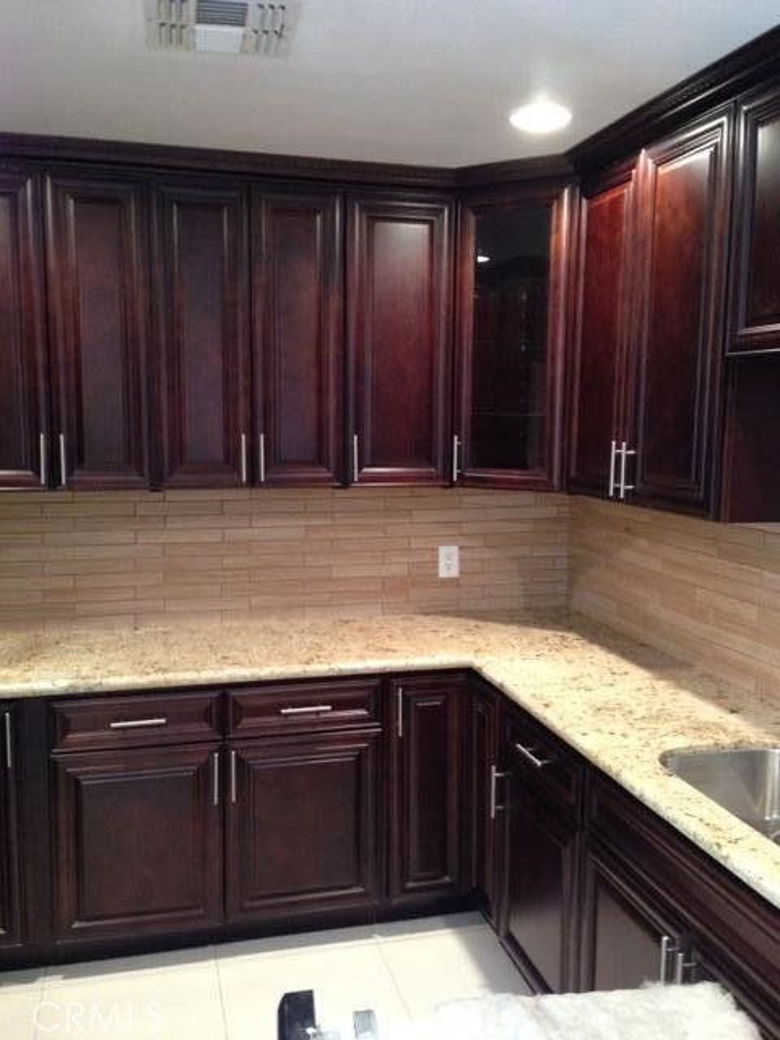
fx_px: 991
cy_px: 520
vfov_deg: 55.4
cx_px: 390
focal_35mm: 33
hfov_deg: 42.9
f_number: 2.4
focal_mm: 4.12
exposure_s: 1/17
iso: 320
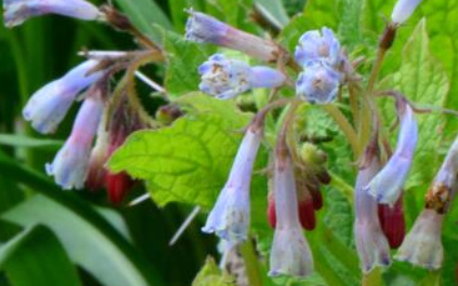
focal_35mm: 525
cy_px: -168
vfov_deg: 2.5
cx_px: 1017
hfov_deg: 3.9
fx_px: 6550
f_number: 36
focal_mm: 105
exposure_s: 1/50
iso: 720
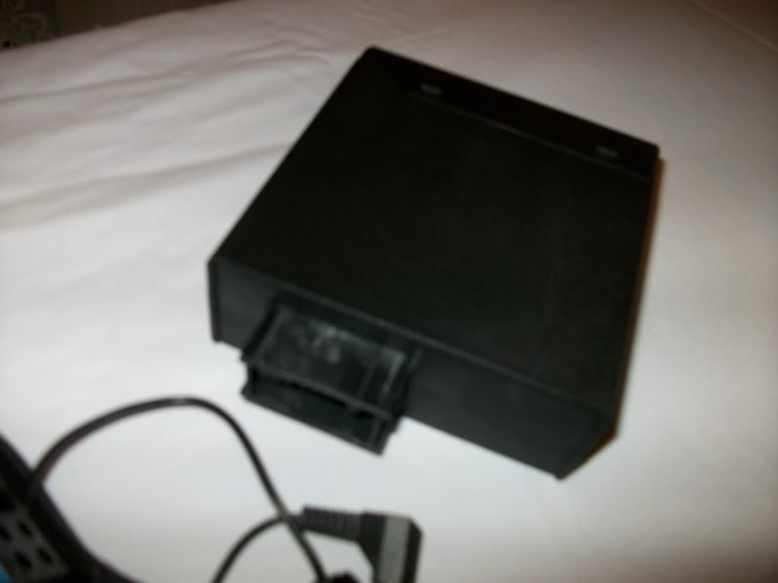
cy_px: 292
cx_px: 389
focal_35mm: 34
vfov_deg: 41.8
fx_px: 764
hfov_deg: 54.0
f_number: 2.9
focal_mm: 5.7
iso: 160
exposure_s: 1/40
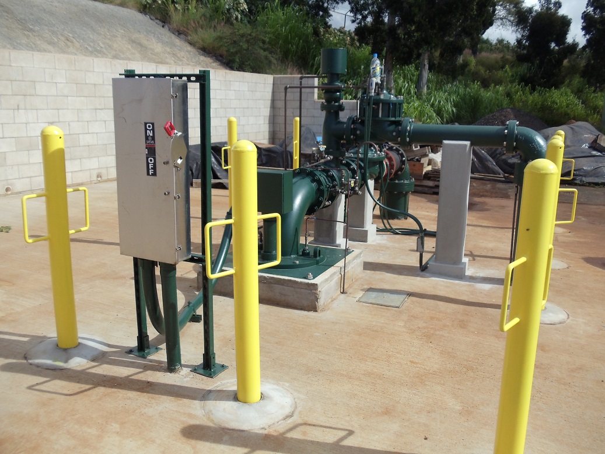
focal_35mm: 44
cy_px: 227
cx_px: 302
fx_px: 769
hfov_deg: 42.9
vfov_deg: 32.9
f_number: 7.1
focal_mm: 6
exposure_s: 1/250
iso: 100
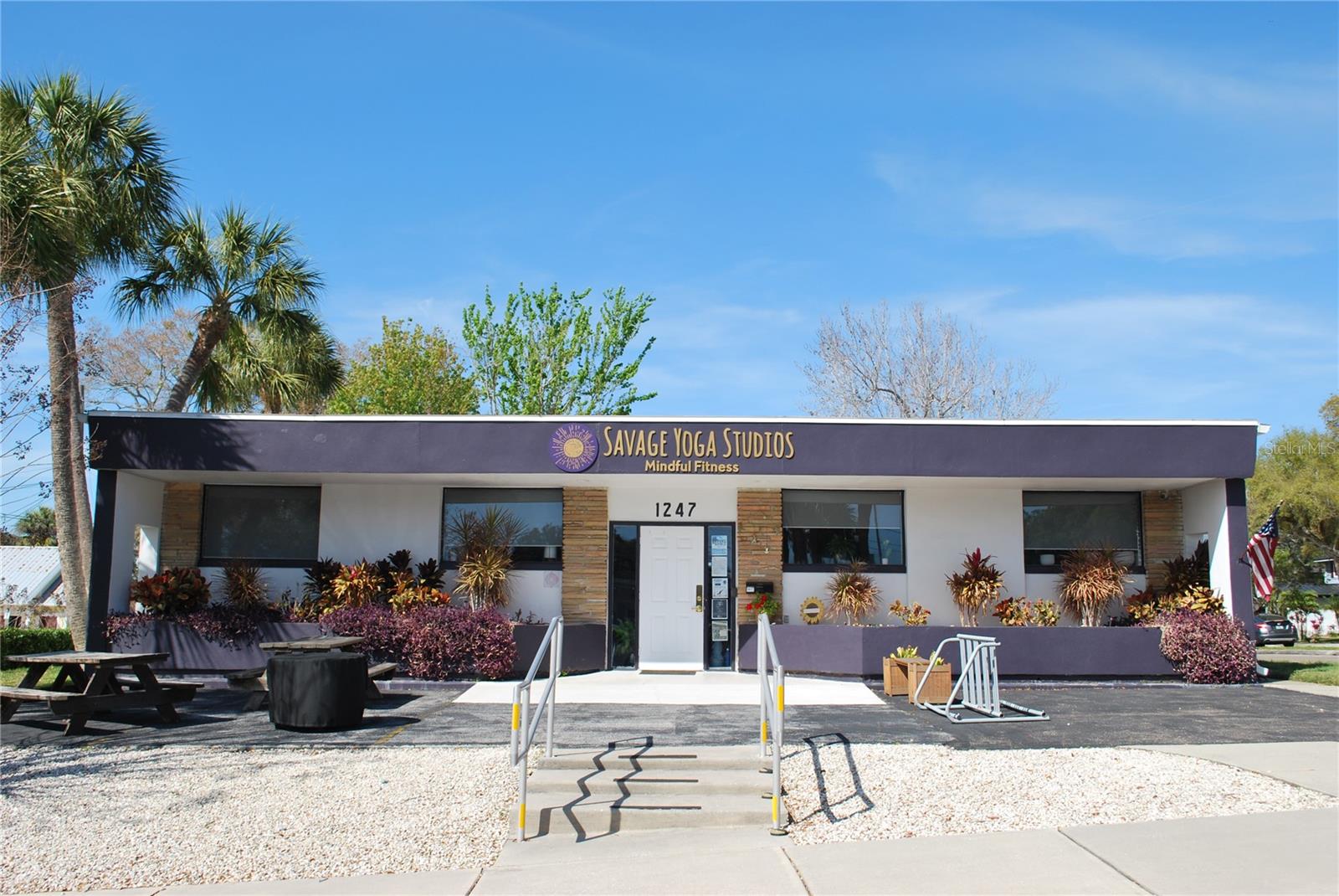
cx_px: 670
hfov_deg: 57.2
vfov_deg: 40.0
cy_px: 448
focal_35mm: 33
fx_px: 1229
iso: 100
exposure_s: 1/250
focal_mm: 22
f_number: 8
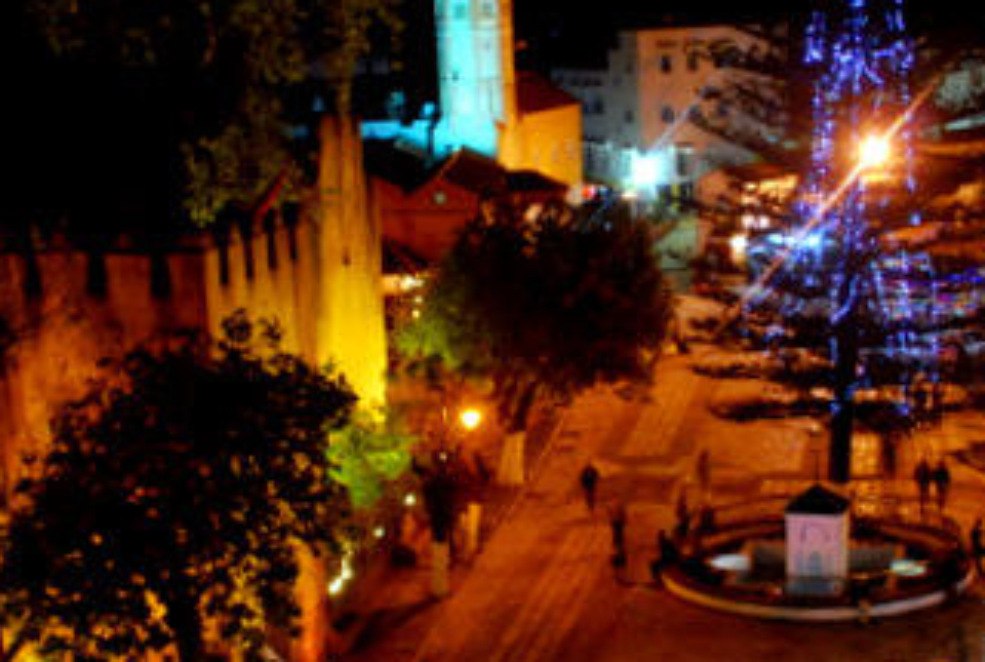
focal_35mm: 54
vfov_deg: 25.2
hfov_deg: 36.7
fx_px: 1481
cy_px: 377
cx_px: 563
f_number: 5
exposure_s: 1/2.5
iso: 800
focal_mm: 18
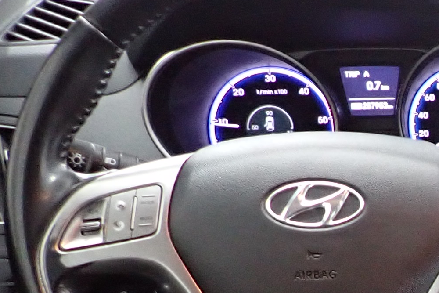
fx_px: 1268
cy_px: 356
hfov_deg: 16.4
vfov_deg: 12.8
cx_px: 796
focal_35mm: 104
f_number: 2
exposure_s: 1/30
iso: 640
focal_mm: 4.5
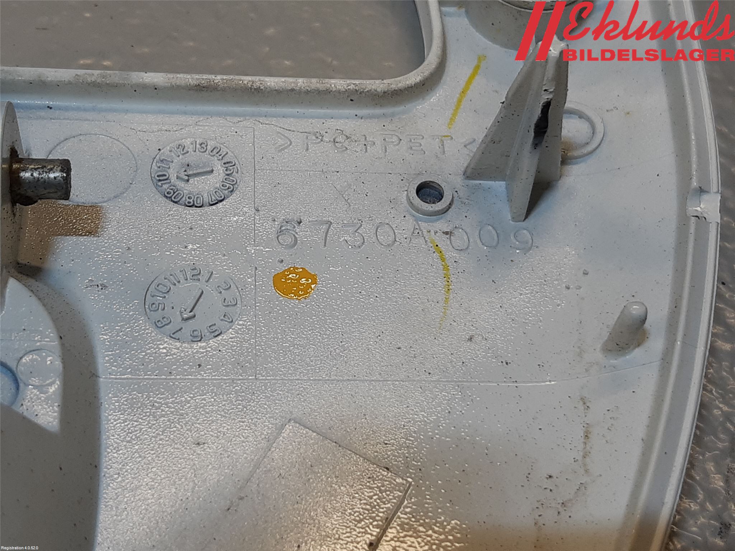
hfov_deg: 67.3
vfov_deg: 53.1
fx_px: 552
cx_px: 368
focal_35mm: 26
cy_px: 276
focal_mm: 3.93
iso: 40
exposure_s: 1/117
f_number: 1.7
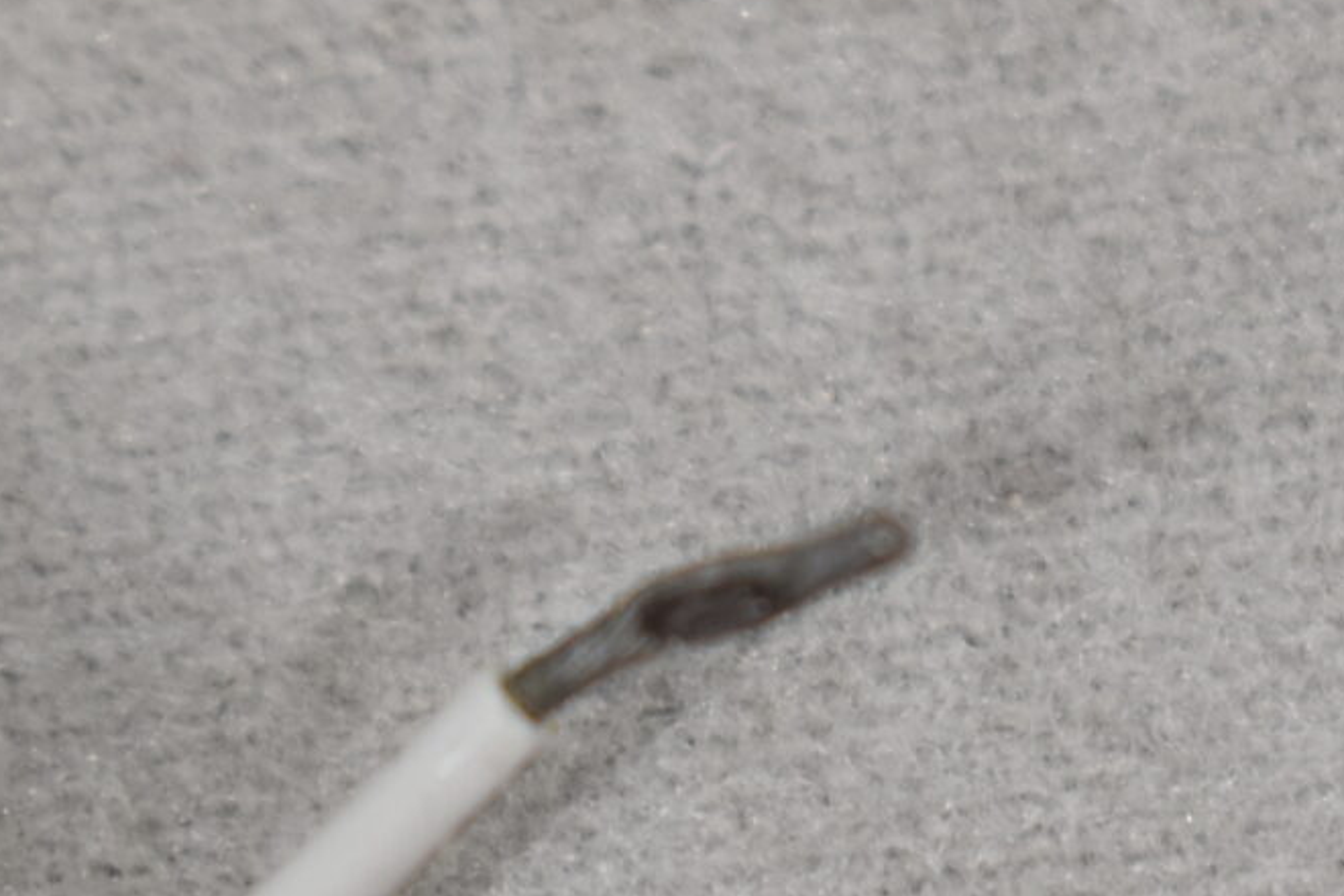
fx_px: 11943
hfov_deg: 6.4
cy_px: 518
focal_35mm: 320
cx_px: 1421
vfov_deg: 4.3
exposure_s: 1/60
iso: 400
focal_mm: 55
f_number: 7.1
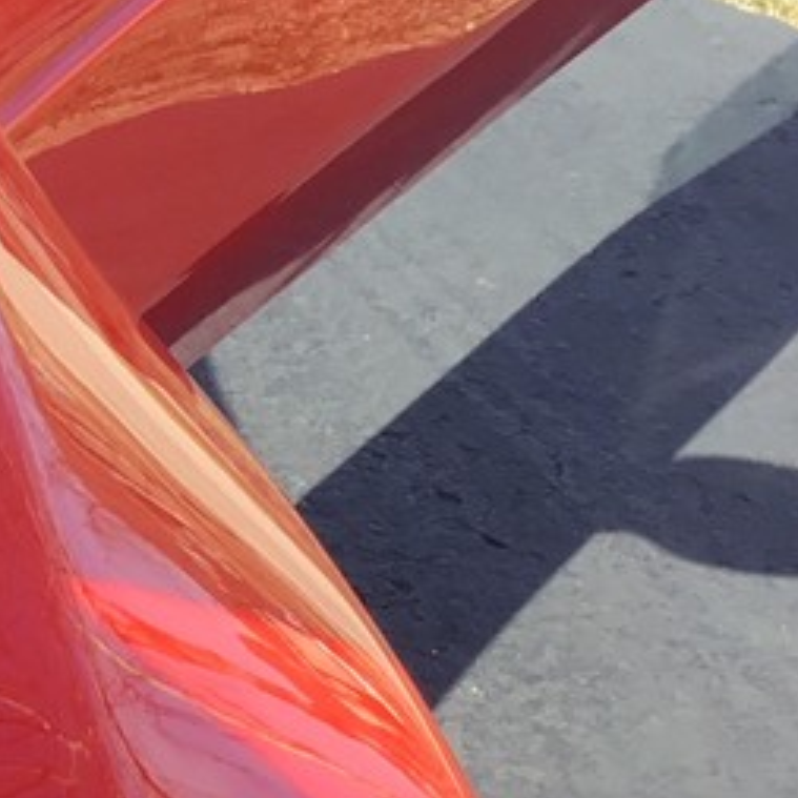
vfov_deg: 15.7
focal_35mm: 111
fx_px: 2895
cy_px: 549
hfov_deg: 13.8
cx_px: -691
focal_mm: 3.3
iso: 25
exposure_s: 1/359
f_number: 2.4
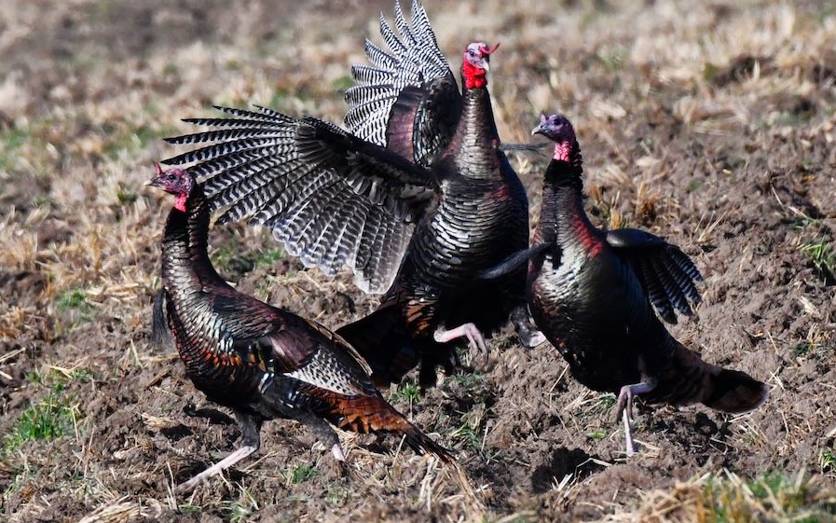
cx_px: 418
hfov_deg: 2.7
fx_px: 17501
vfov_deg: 1.7
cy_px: 261
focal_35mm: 768
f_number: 11
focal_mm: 500
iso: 1600
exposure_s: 1/2000
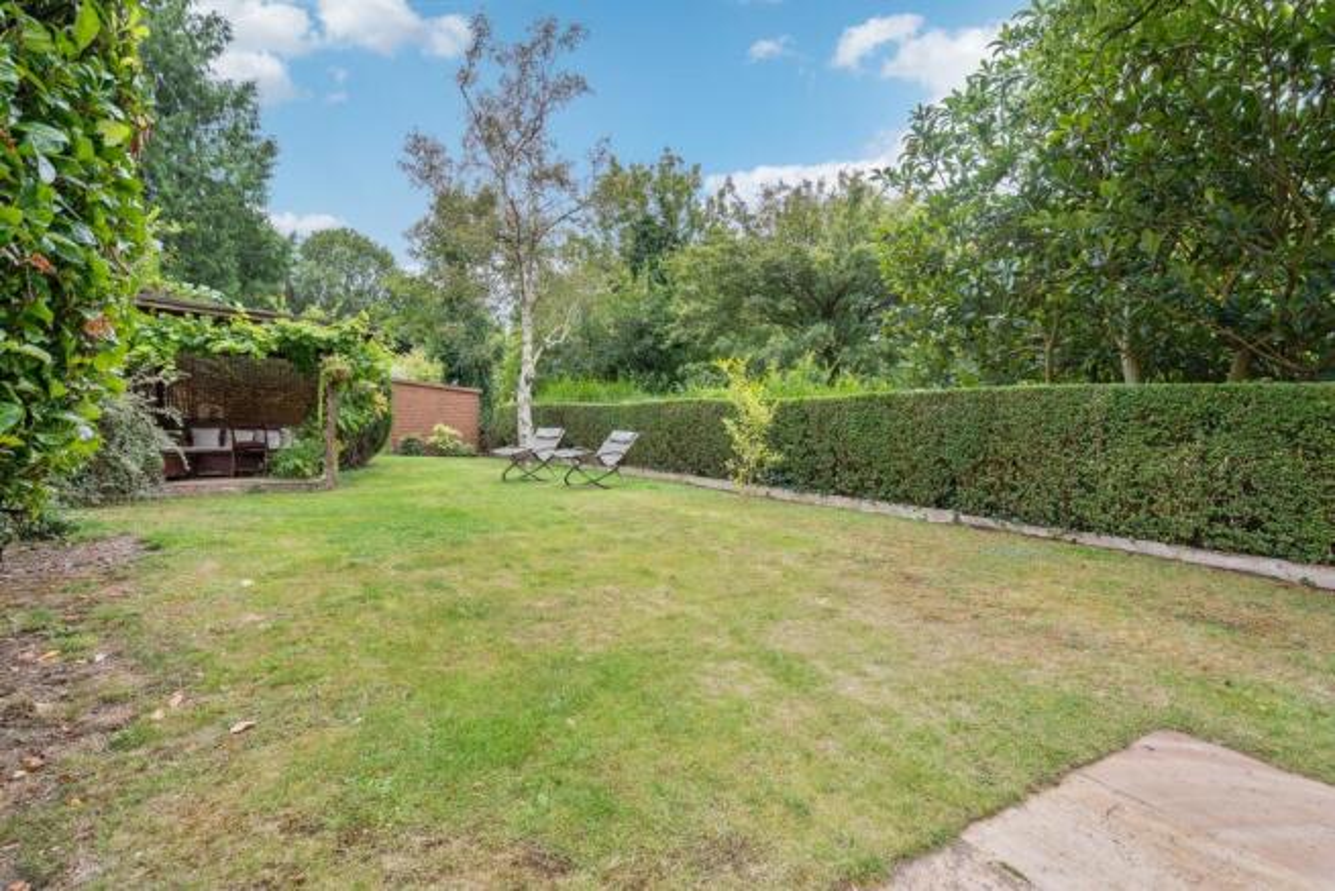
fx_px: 593
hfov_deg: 96.7
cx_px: 668
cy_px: 446
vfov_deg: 73.8
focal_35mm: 16
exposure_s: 1/320
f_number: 5.6
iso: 640
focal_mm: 16
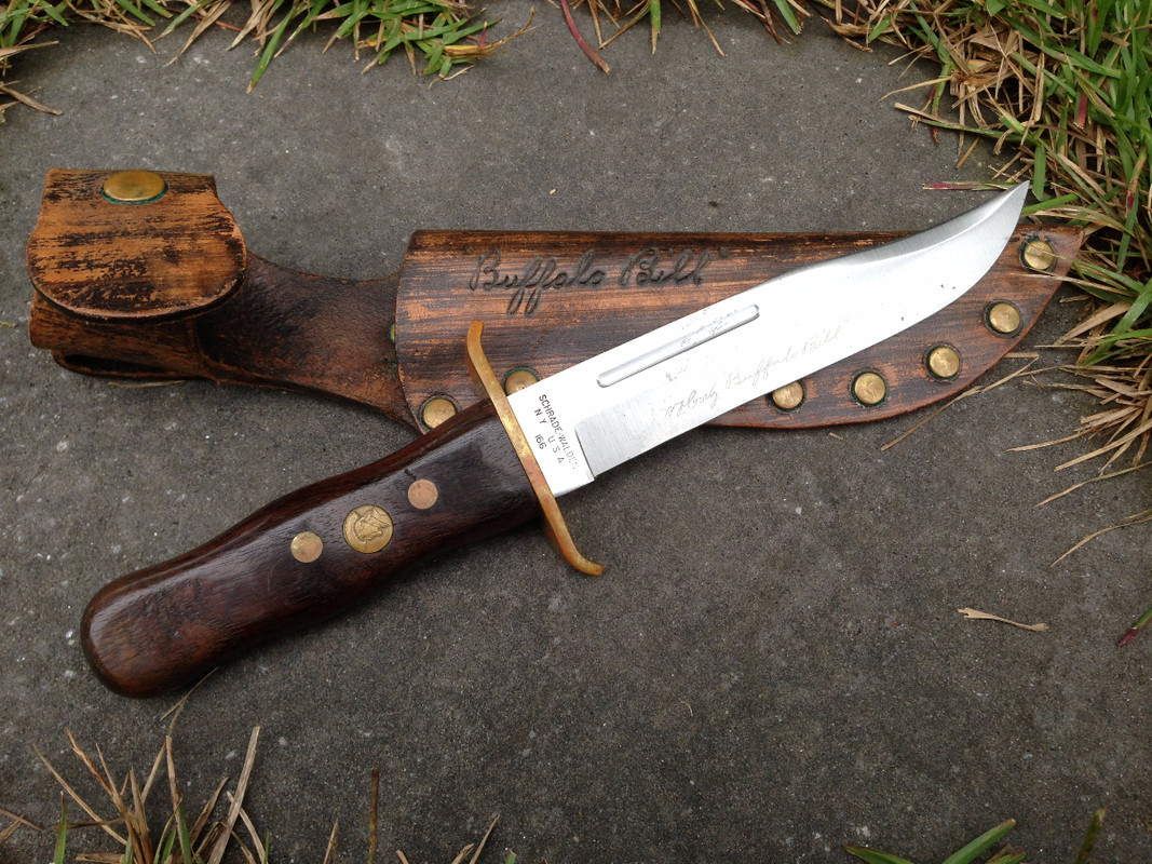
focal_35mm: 33
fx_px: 1098
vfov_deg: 42.9
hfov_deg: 55.4
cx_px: 576
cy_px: 432
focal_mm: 4.13
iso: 64
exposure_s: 1/60
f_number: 2.4
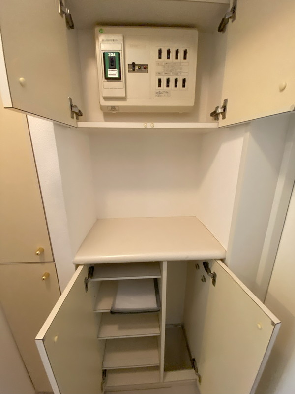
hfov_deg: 89.9
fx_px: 148
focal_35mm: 13
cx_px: 148
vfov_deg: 106.2
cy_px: 197
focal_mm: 1.54
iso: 640
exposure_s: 1/50
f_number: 2.4
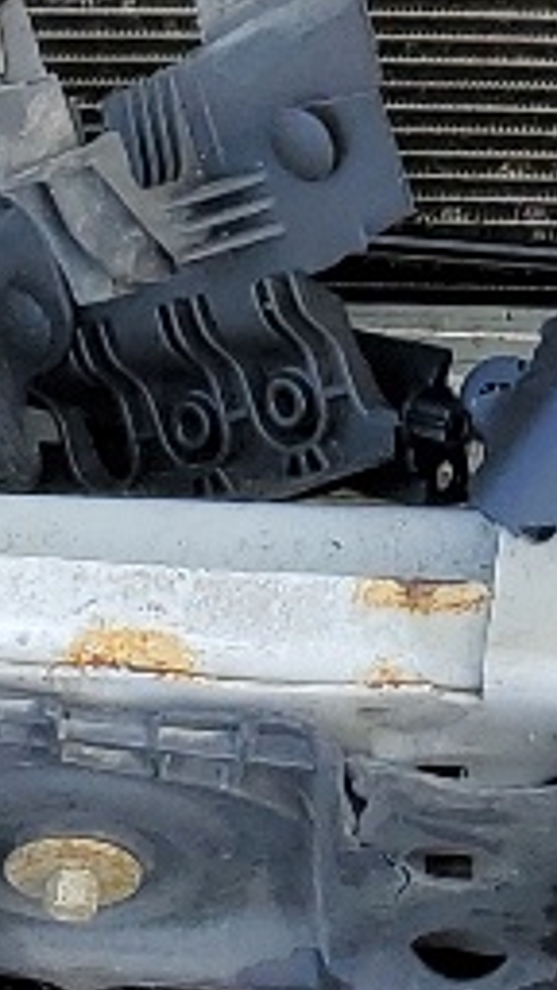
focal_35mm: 177
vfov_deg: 11.3
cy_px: -820
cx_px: 642
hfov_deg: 6.8
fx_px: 4647
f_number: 1.5
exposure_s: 1/769
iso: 50
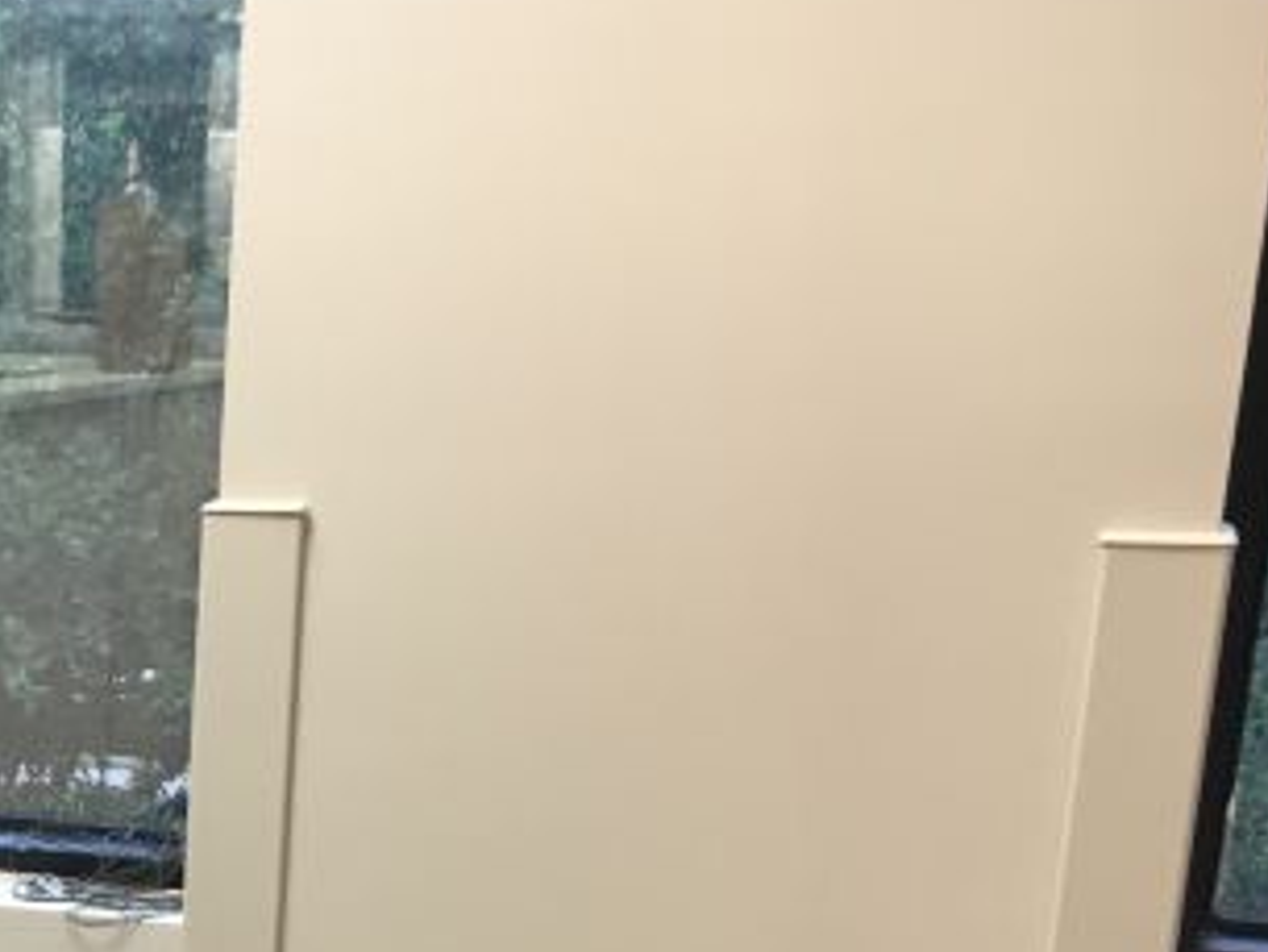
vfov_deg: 18.5
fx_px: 2785
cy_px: 1118
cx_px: -208
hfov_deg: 23.7
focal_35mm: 76
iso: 80
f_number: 2.2
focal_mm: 4.15
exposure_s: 1/30
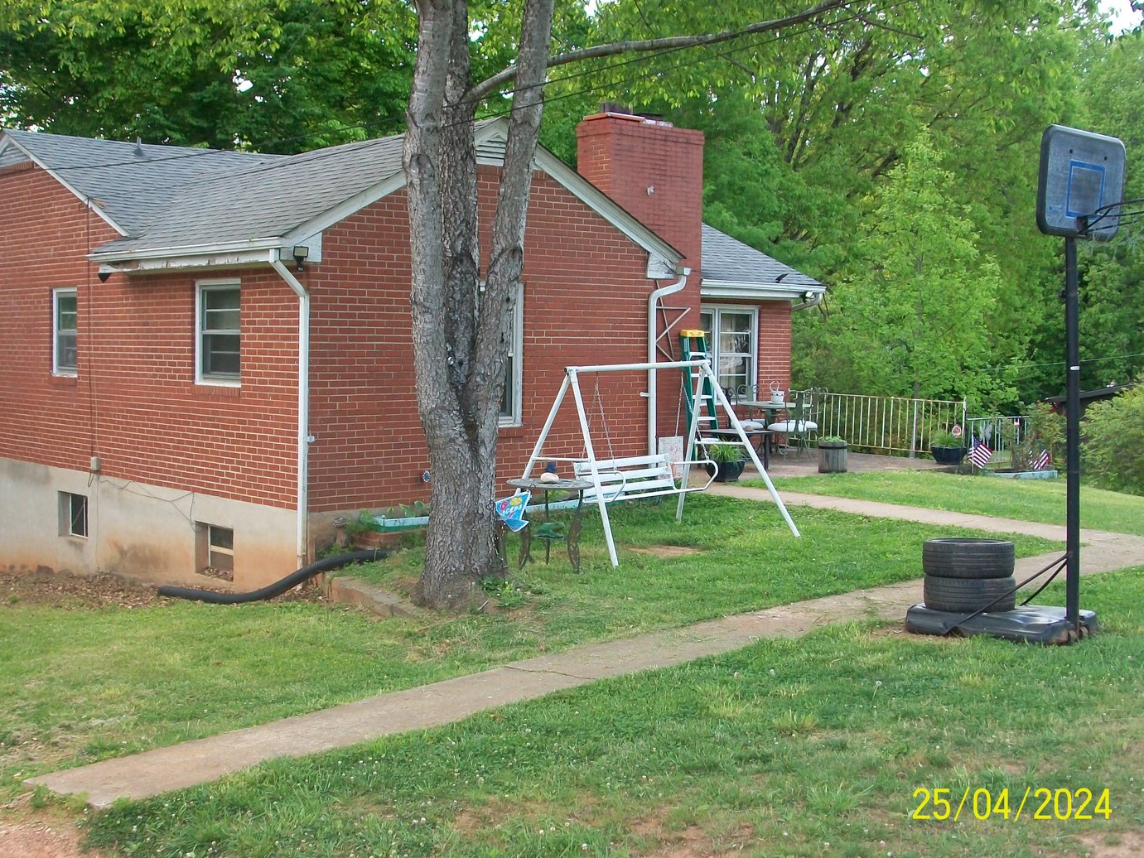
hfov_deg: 41.2
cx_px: 550
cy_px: 439
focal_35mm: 46
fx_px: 1520
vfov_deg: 31.5
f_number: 3.2
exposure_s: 1/125
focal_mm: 7.1
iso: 80
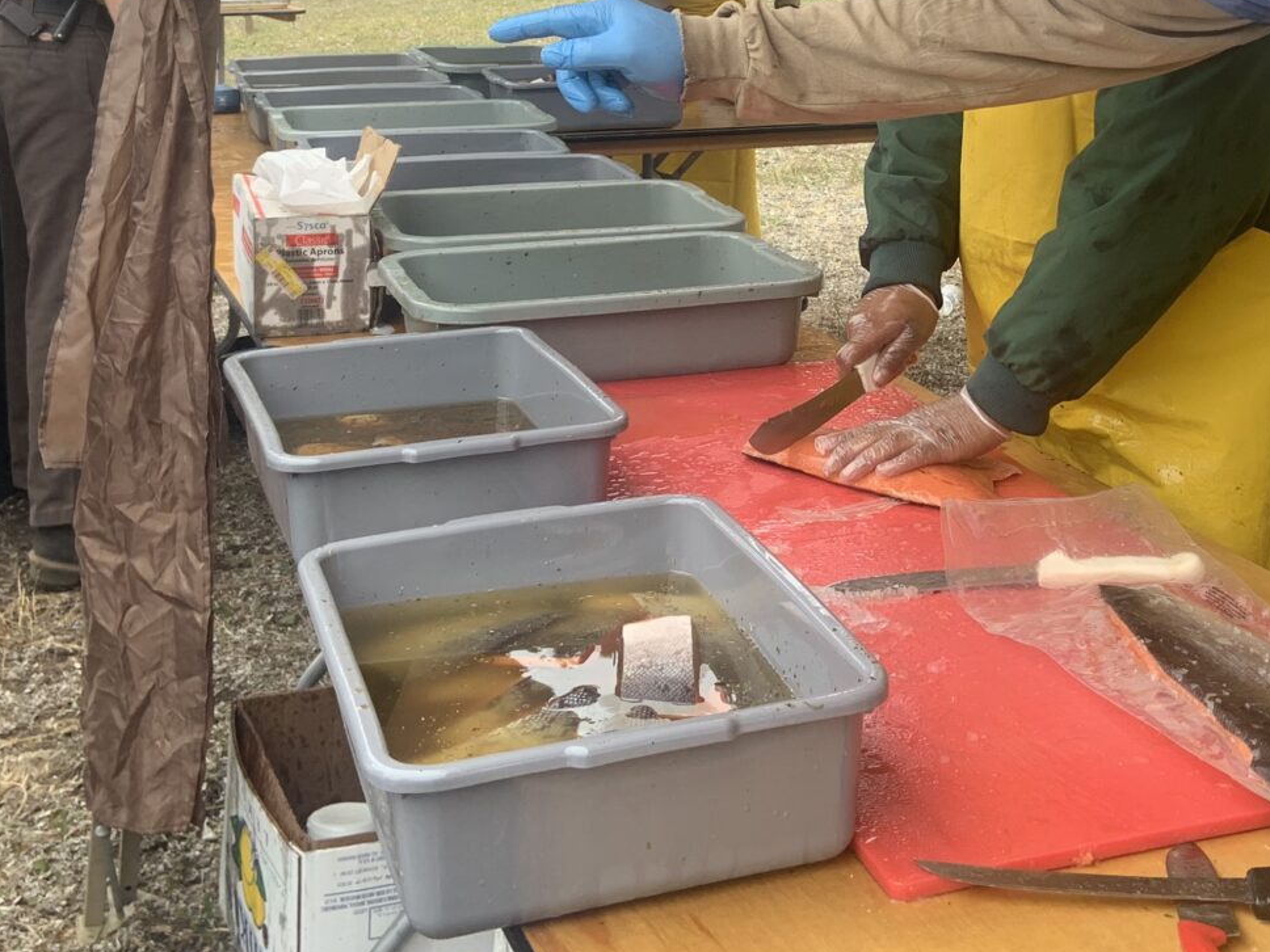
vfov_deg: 25.8
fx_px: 2018
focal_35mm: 55
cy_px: 108
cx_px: 855
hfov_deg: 34.6
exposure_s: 1/204
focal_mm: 4.25
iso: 25
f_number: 1.8
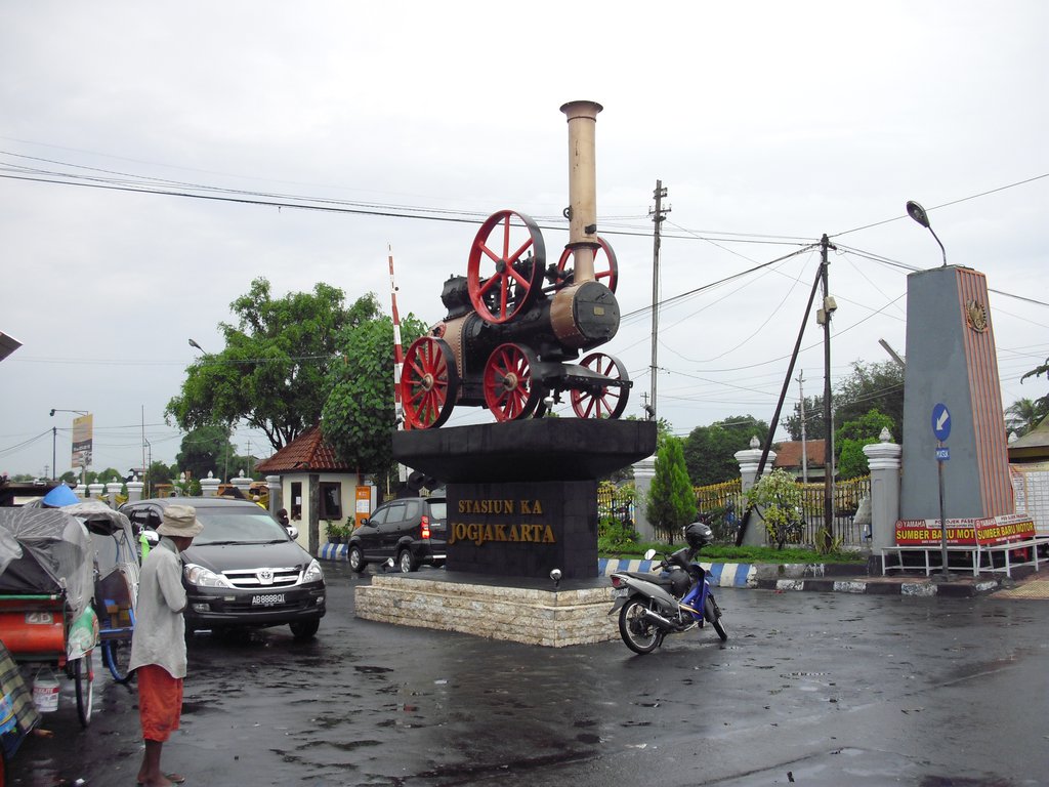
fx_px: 1152
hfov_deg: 49.0
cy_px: 394
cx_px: 524
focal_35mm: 38
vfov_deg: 37.7
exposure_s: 1/100
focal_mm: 6.2
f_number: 2.8
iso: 100
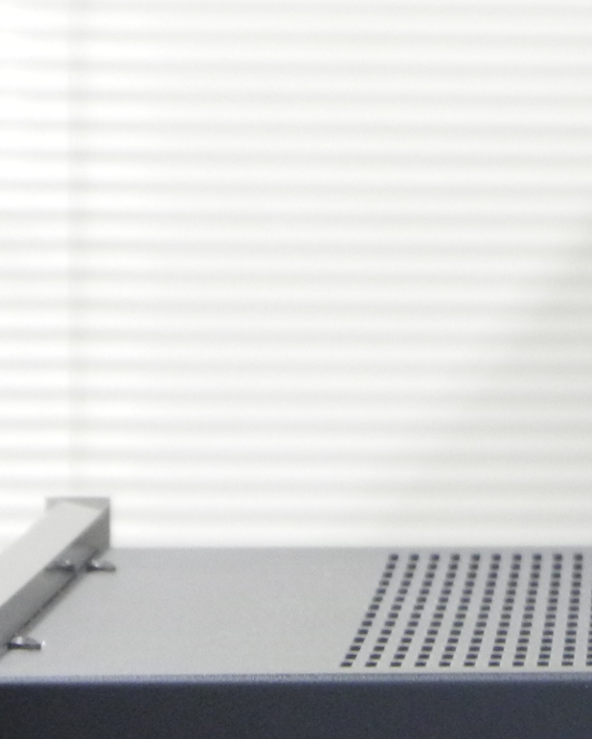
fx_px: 8538
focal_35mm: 390
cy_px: 607
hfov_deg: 4.0
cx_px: 867
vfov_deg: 5.0
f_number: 4.5
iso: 400
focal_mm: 25.4
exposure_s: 1/15
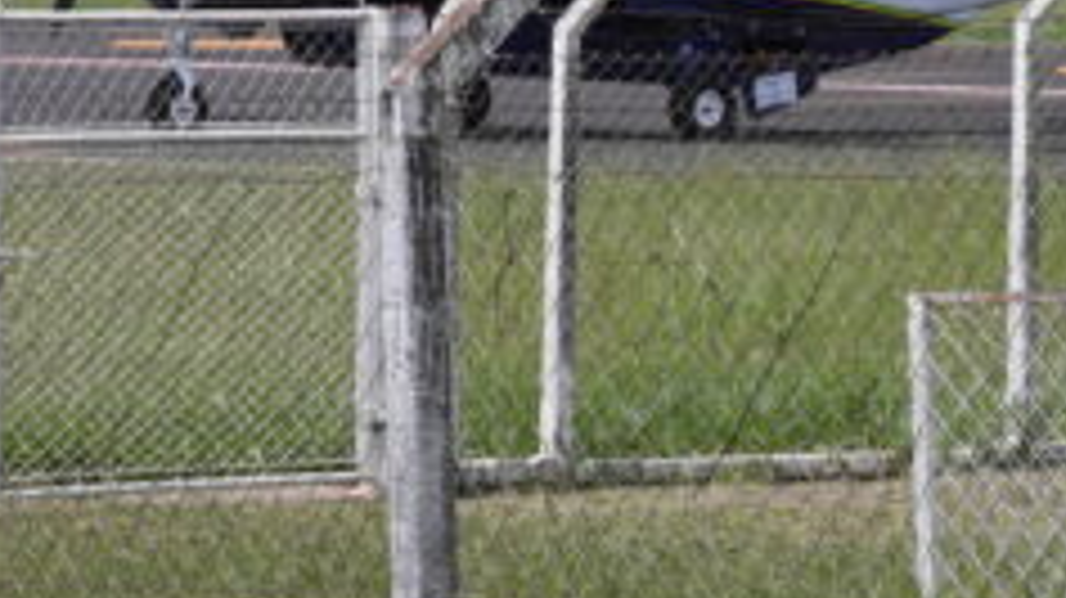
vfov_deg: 3.2
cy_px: 241
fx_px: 10594
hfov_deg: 5.8
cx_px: 893
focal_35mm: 375
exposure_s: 1/2500
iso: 2500
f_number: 13
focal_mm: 116
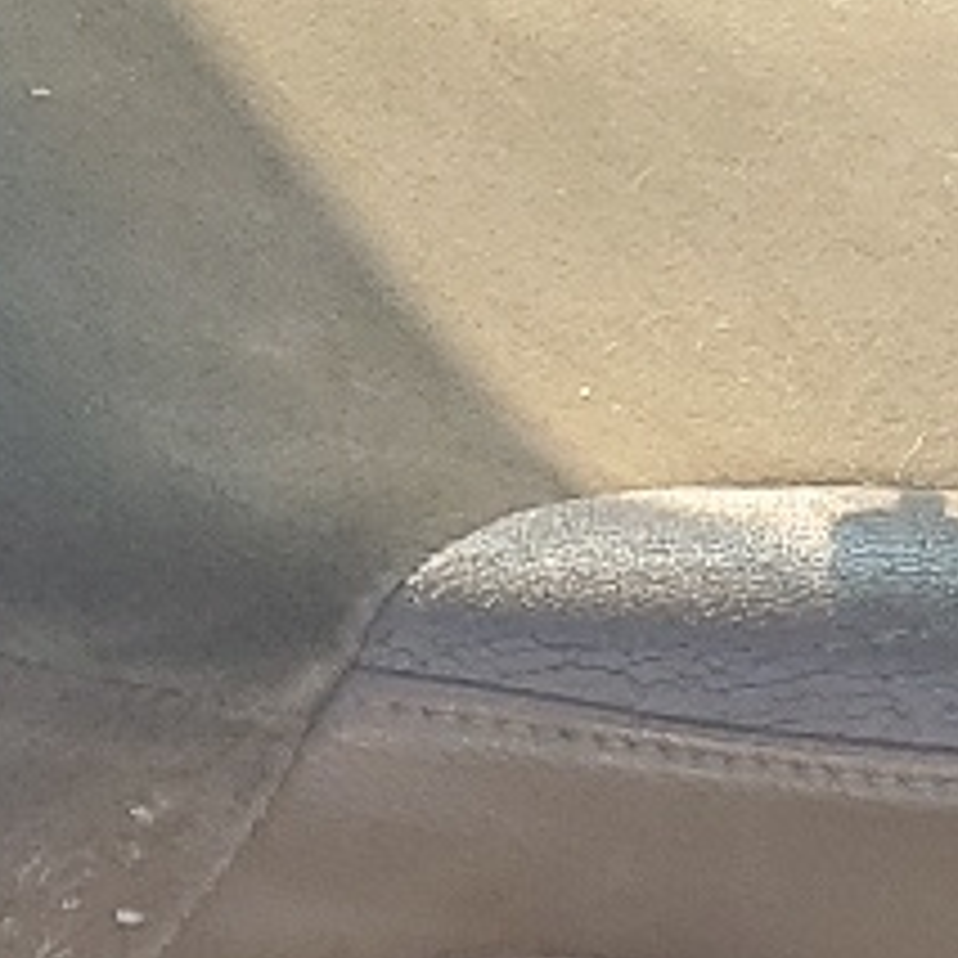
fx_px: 5417
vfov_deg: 9.5
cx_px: 1156
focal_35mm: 173
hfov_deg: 10.0
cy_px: -855
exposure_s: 1/526
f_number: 1.5
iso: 50
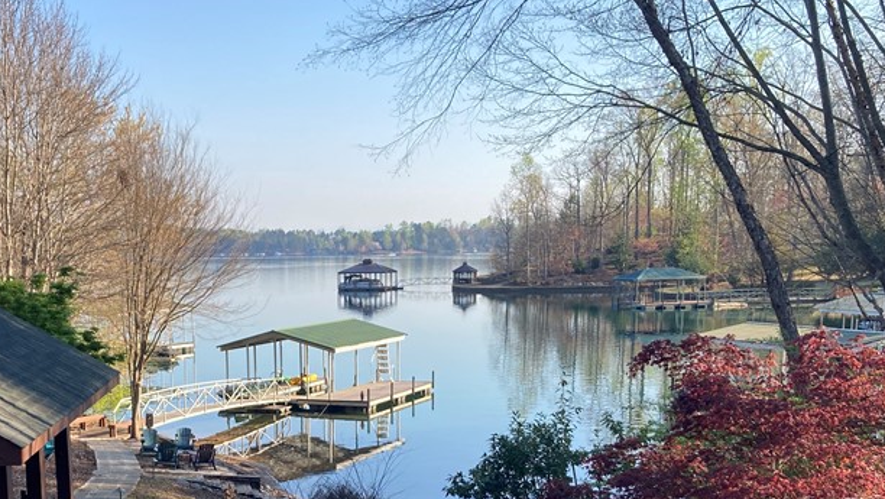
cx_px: 288
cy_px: 454
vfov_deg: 22.9
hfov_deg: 40.0
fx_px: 1197
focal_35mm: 51
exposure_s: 1/623
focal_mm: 3.99
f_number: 1.8
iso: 20
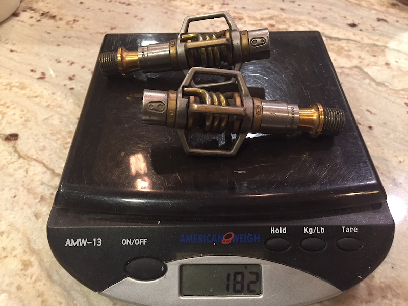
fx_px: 342
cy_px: 153
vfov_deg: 48.2
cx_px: 204
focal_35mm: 29
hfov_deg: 61.7
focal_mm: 4.15
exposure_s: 1/30
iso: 200
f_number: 2.2
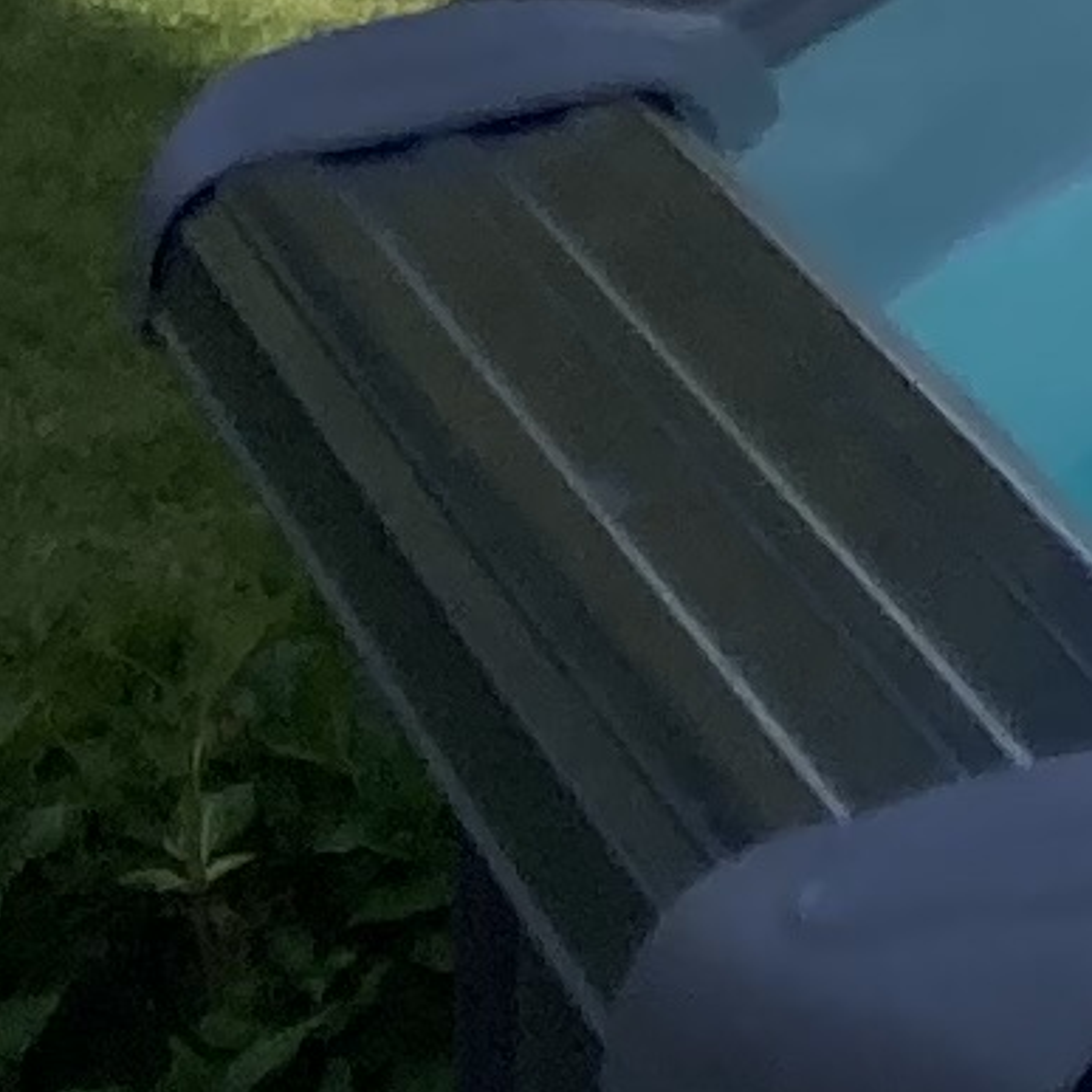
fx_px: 9208
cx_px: 4647
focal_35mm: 258
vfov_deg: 6.3
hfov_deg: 5.7
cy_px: -2153
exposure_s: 1/2288
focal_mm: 3.99
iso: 20
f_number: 1.8
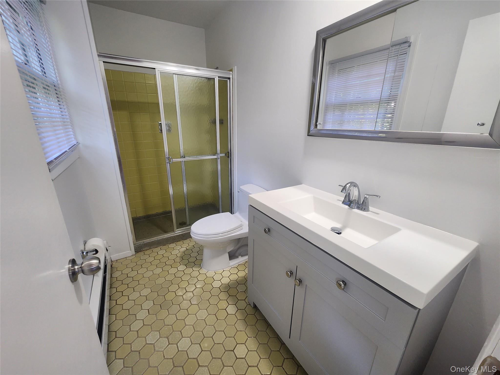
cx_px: 250
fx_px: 188
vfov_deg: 89.9
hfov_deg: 106.2
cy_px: 188
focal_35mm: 13
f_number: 2.2
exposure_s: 1/60
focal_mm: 2.2
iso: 200
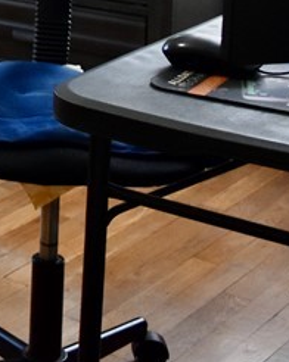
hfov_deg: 11.8
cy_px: -160
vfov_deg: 15.9
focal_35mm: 112
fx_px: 1200
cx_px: -342
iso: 800
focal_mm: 18
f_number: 4
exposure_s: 1/60
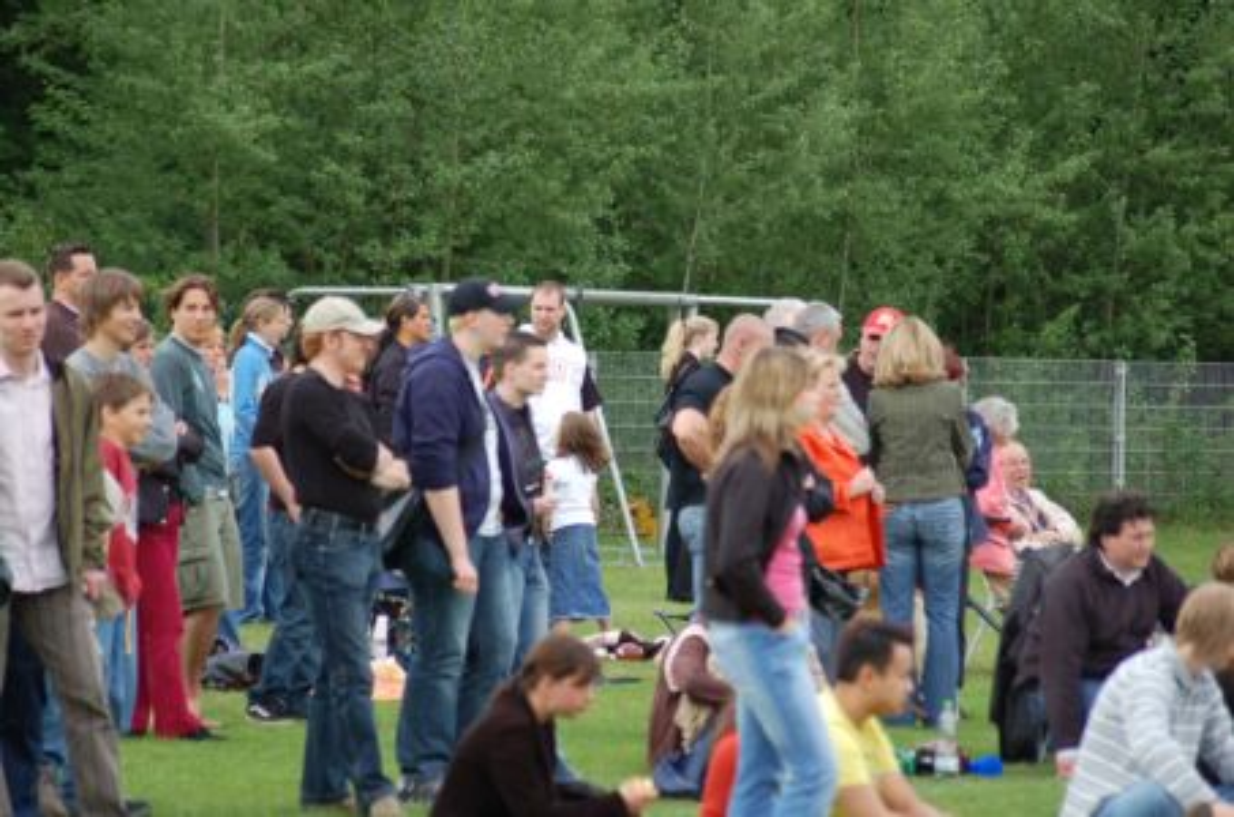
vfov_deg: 6.1
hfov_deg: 9.2
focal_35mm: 225
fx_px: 7696
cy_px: 408
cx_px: 617
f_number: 4.5
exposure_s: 1/500
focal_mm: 150
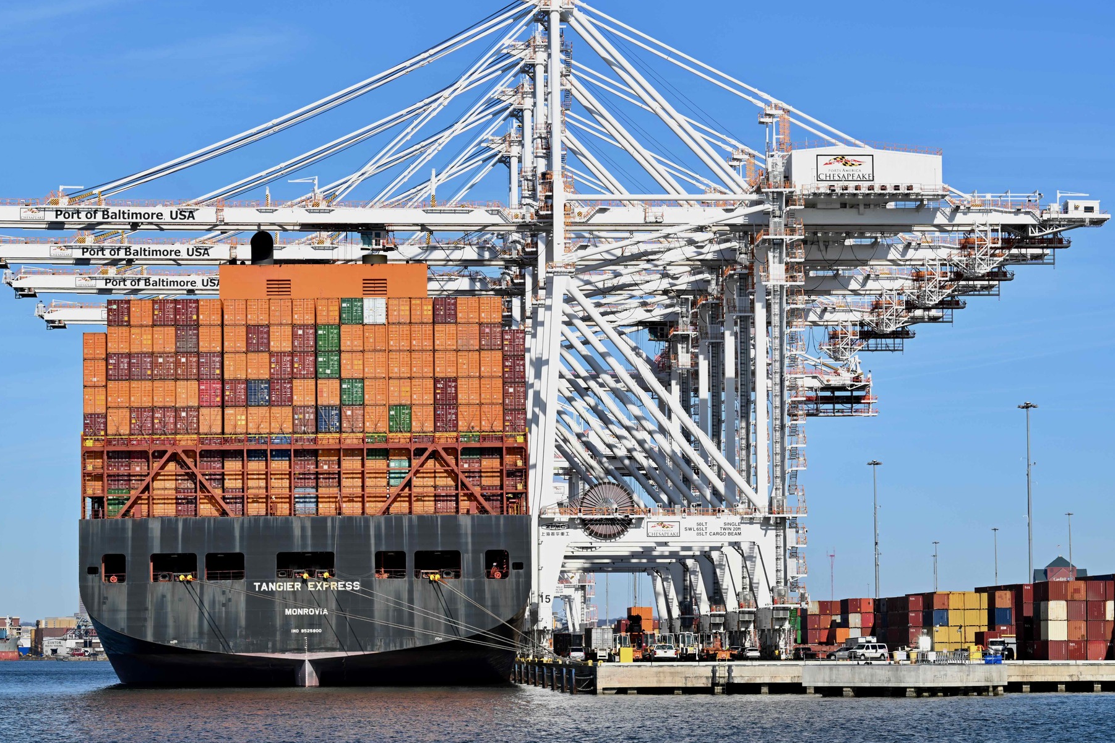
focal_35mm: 111
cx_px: 504
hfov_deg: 18.4
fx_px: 3437
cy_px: 341
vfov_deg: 12.3
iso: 64
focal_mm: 100
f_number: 8
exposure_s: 1/200
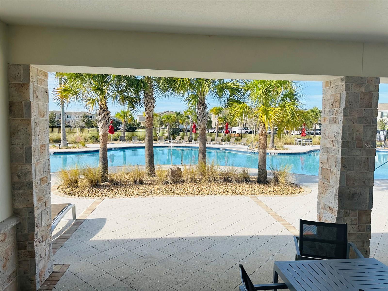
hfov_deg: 71.6
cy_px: 146
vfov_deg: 56.8
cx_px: 194
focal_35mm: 24
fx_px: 269
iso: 80
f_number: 1.78
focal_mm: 6.86
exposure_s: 1/2732
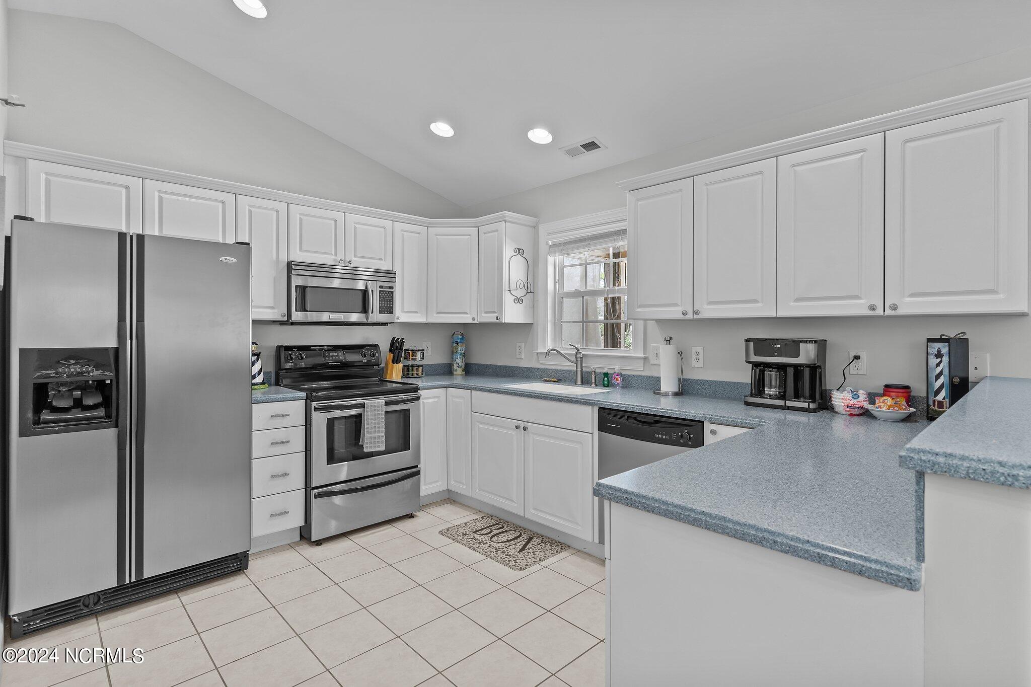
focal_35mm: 17
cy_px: 344
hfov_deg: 93.3
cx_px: 516
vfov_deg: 70.4
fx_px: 487
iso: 1000
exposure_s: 1/10
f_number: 6.3
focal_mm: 17
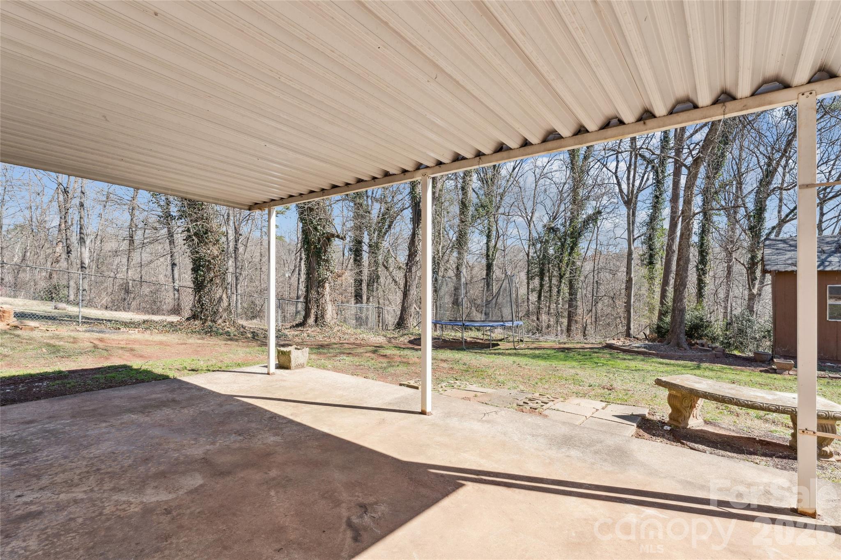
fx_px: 399
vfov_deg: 70.1
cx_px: 420
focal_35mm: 17
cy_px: 280
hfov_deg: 92.9
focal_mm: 17.1
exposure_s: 1/50
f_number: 11
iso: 100
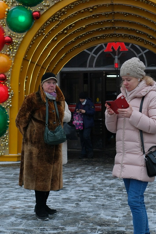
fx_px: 331
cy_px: 102
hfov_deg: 26.5
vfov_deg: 38.8
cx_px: 74
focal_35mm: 51
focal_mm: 23
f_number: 2.8
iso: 800
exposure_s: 1/680
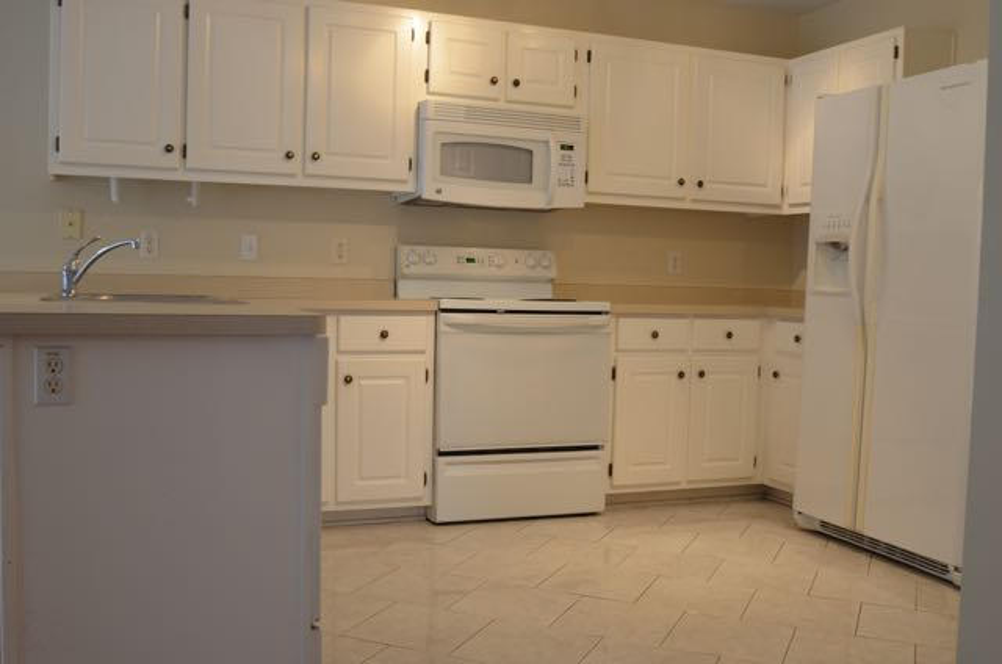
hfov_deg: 53.2
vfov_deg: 36.7
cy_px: 332
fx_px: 1000
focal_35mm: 36
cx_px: 501
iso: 720
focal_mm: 24
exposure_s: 1/60
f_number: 4.5
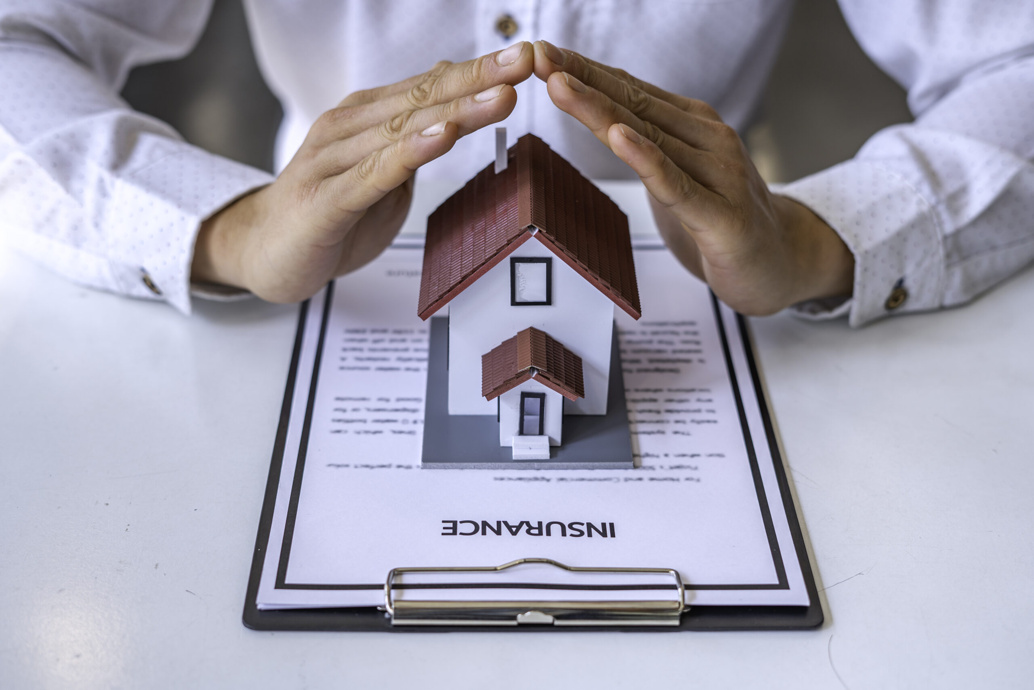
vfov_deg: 27.0
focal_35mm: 50
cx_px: 517
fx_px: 1436
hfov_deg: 39.6
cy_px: 345
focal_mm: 50
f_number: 3.2
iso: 125
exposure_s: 1/160
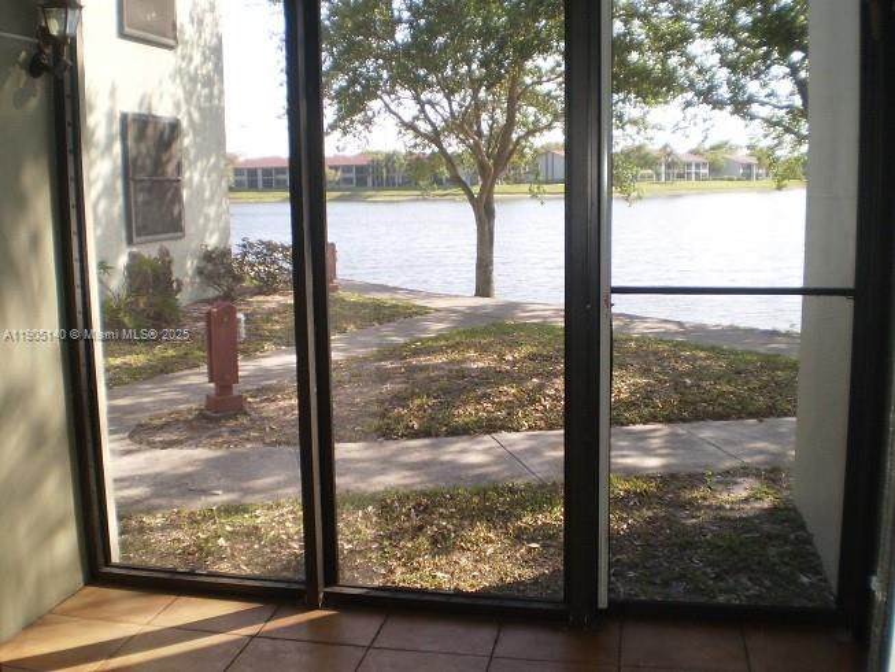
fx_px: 931
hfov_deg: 51.3
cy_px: 336
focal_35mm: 36
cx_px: 448
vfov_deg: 39.7
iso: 64
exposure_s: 1/125
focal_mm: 6.3
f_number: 3.1
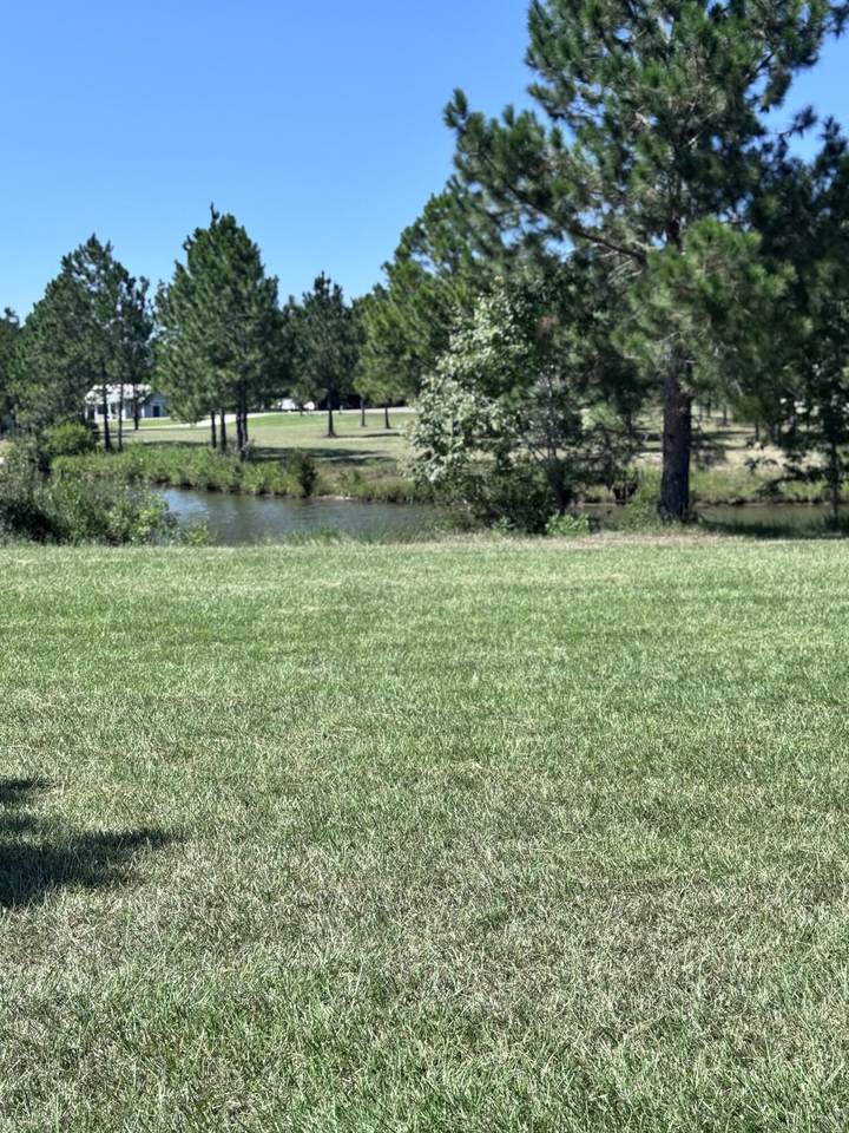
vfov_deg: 39.7
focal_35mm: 48
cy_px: 566
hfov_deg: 30.3
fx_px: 1570
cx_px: 424
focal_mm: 6.76
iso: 64
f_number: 1.78
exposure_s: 1/3096
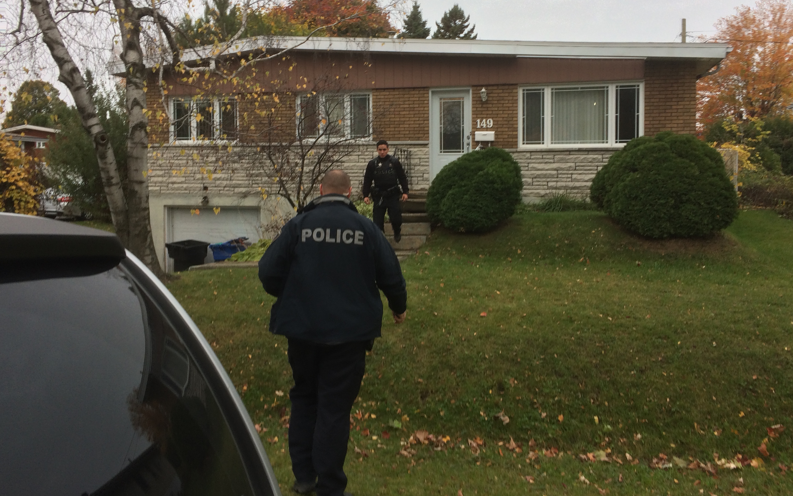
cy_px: 203
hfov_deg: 61.2
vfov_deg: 40.5
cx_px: 397
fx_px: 670
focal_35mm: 31
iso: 50
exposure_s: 1/120
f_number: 2.2
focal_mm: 4.15
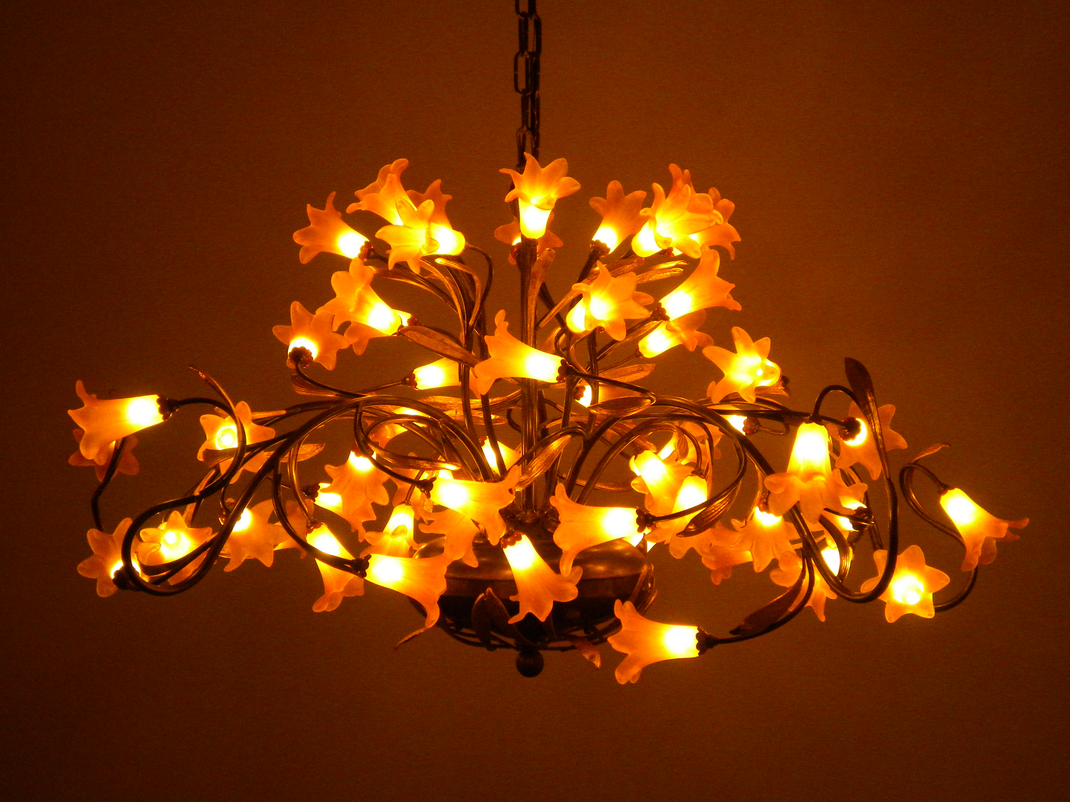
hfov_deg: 28.6
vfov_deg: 21.6
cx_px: 535
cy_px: 401
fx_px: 2102
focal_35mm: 68
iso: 318
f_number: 4.6
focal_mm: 12.3
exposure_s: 1/120
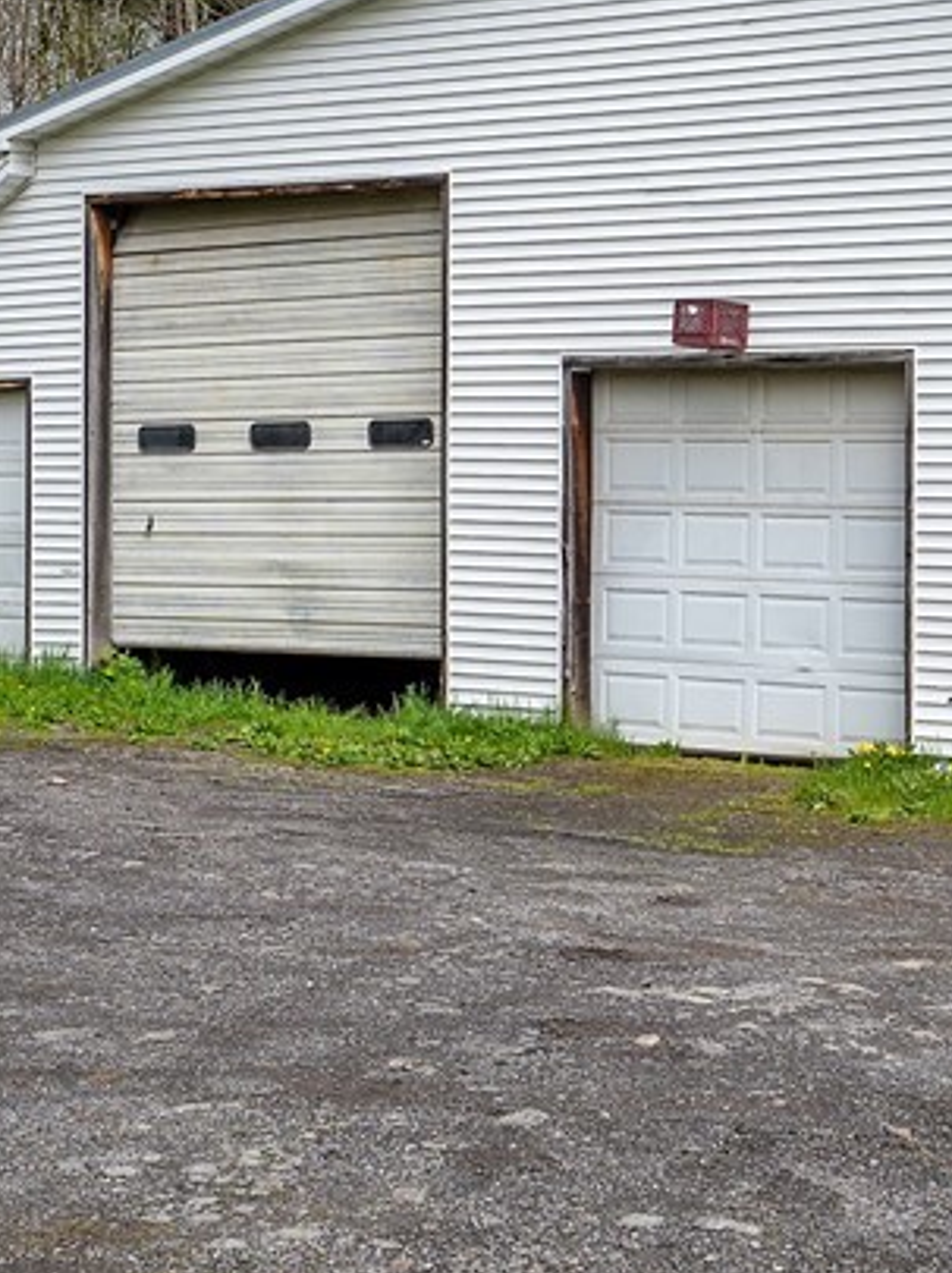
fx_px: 2938
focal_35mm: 80
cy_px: 537
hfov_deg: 17.8
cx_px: 1027
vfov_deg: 24.4
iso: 200
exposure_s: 1/400
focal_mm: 31
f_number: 9
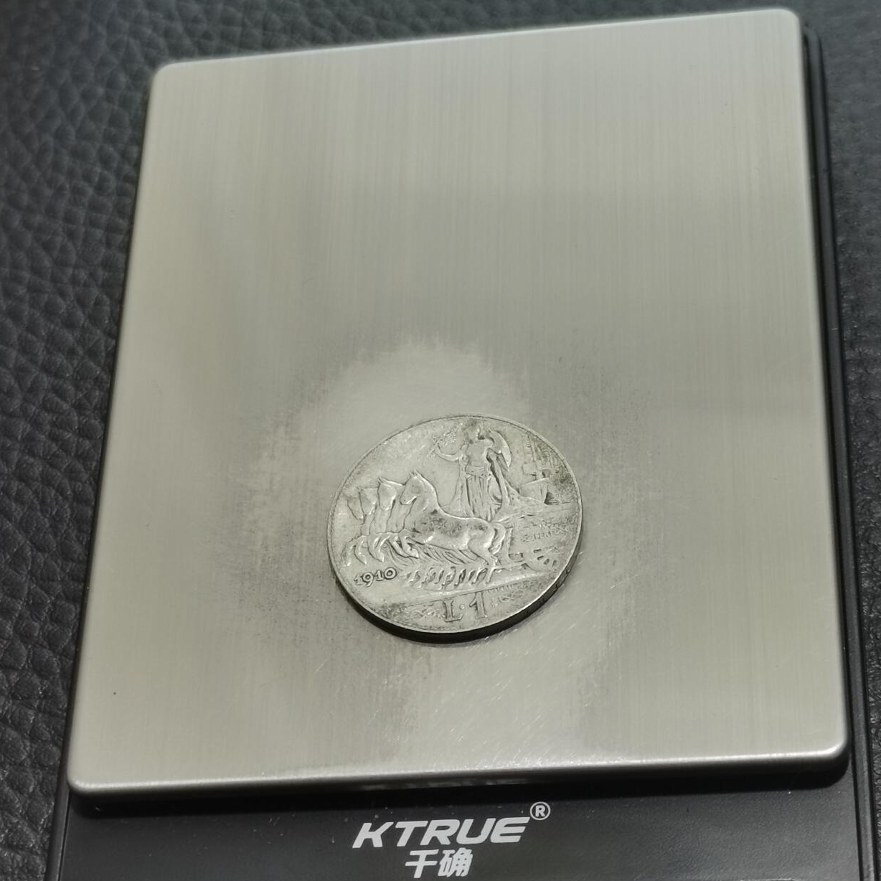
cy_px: 526
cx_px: 458
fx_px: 2275
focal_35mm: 79
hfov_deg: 21.9
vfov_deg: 21.9
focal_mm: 5.58
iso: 64
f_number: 1.8
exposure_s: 1/100
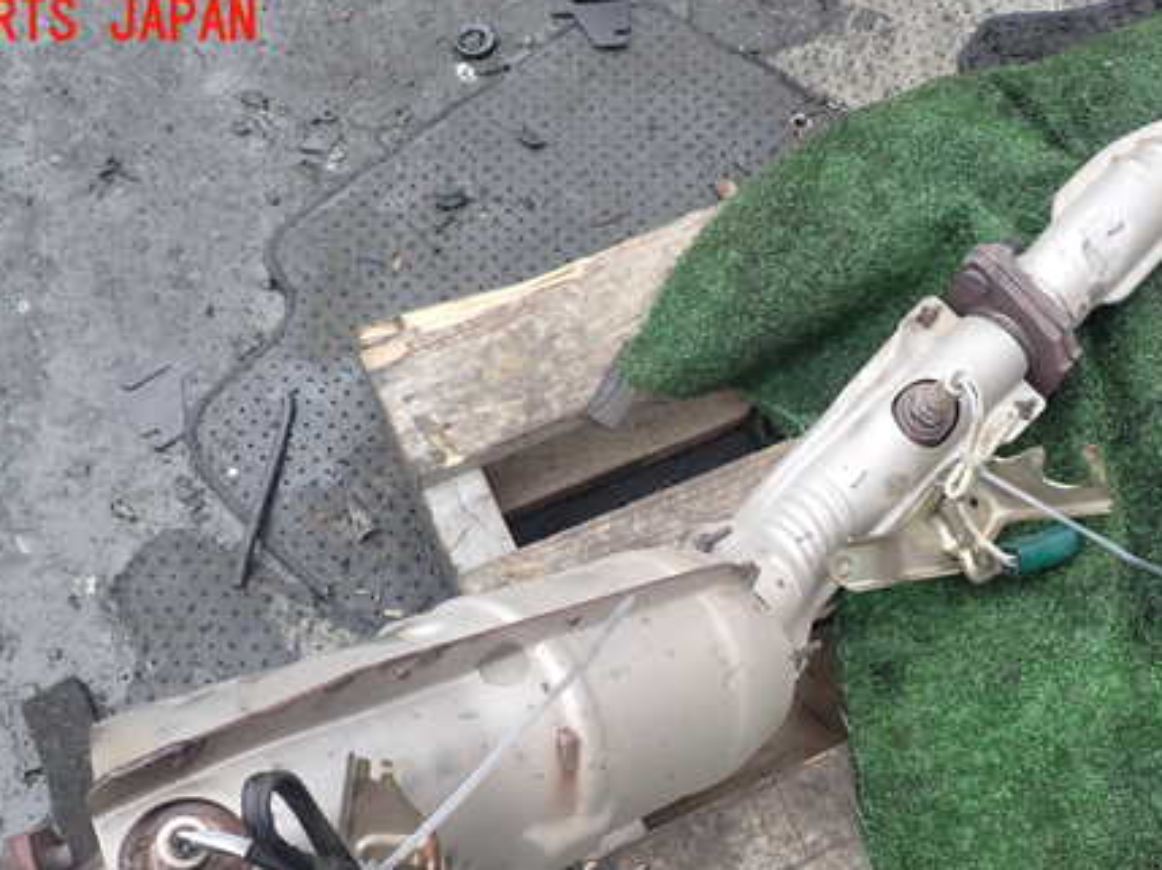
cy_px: 599
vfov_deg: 40.0
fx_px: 1174
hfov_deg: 52.7
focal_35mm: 35
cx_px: 577
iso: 100
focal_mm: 4.5
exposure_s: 1/250
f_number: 2.8
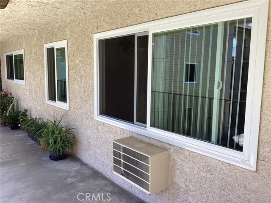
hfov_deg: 58.4
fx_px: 243
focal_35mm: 31
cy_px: 102
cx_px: 136
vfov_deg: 45.4
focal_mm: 3.3
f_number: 2.4
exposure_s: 1/120
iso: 25
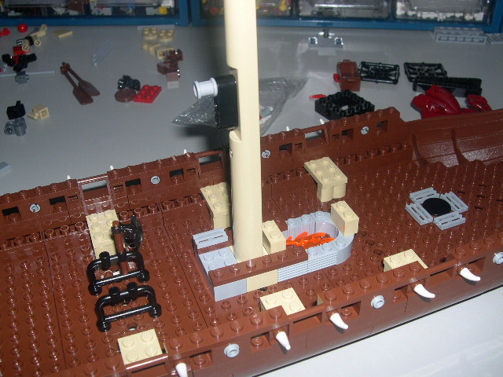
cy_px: 188
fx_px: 552
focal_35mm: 38
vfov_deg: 37.7
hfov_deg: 49.0
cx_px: 252
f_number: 7.6
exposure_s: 1/60
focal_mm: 8
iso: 100
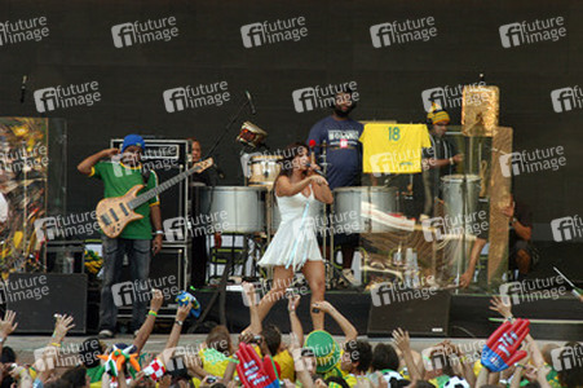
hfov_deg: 6.9
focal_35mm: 300
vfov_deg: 4.6
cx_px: 292
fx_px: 4855
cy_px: 194
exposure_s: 1/100
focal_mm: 200
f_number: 5.6
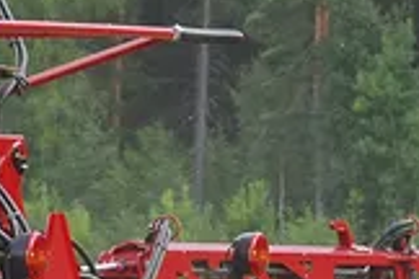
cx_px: -360
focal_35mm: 574
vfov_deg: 2.4
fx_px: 6680
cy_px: 50
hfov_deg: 3.6
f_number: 5.3
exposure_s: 1/200
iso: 200
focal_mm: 62
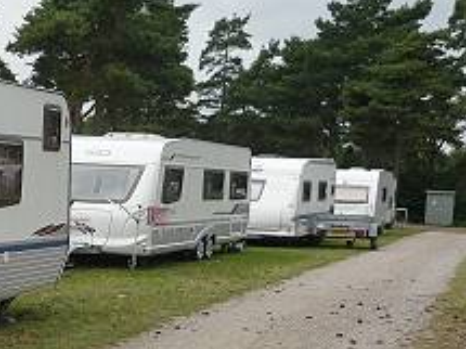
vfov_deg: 19.5
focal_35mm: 75
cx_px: 31
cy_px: 244
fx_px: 1009
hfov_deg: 25.1
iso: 100
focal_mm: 5.5
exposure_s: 1/800
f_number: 2.8
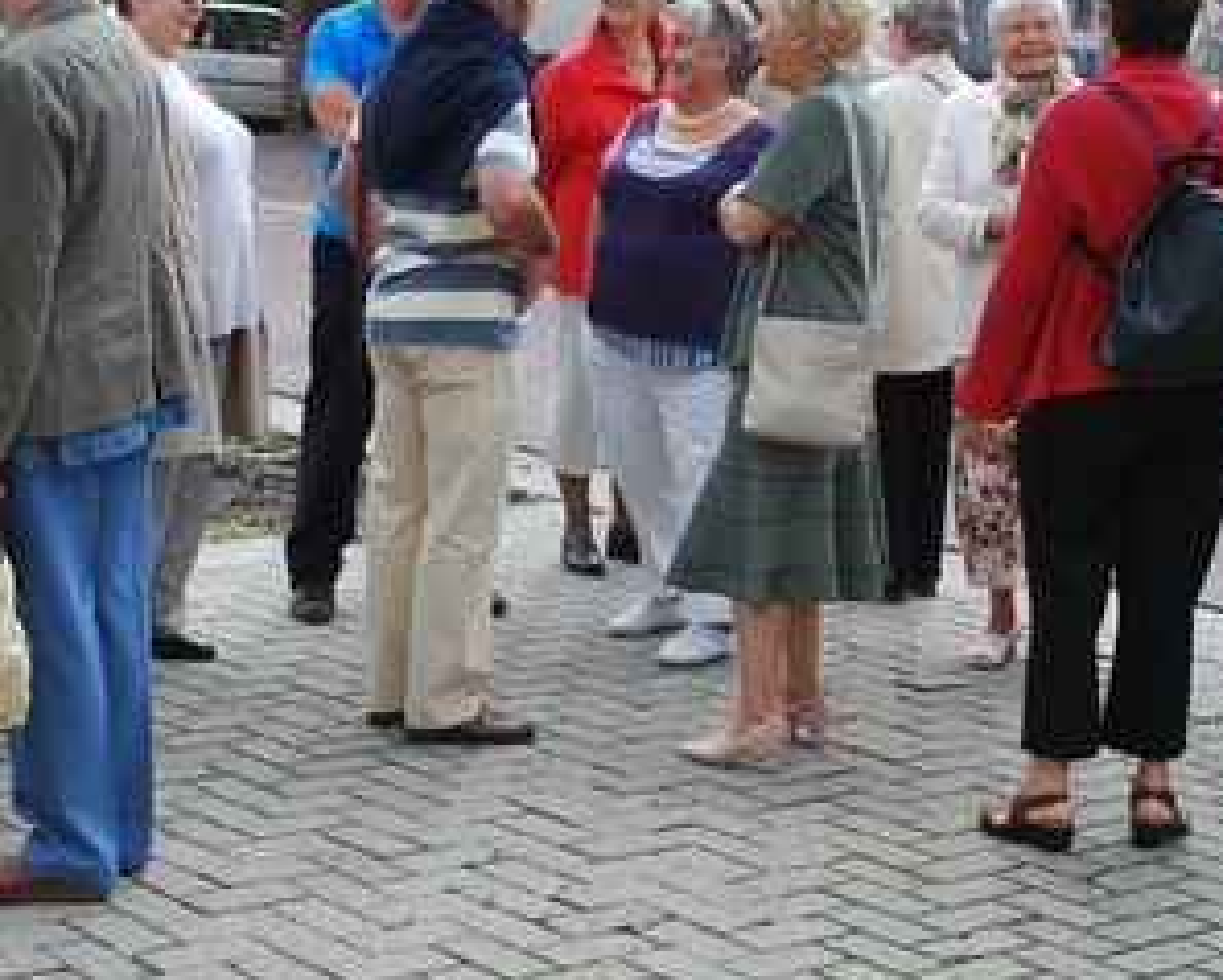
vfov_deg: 20.7
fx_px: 2680
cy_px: 533
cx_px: 544
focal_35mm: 74
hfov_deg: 25.7
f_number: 5.6
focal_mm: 26
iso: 100
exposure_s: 1/125
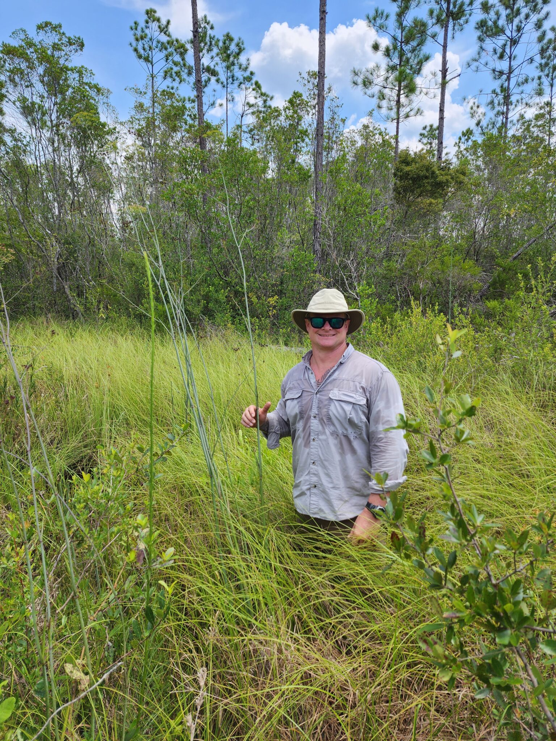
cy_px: 370
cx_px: 278
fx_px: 493
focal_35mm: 23
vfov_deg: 73.9
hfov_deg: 58.9
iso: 12
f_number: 1.8
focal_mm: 6.4
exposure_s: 1/484
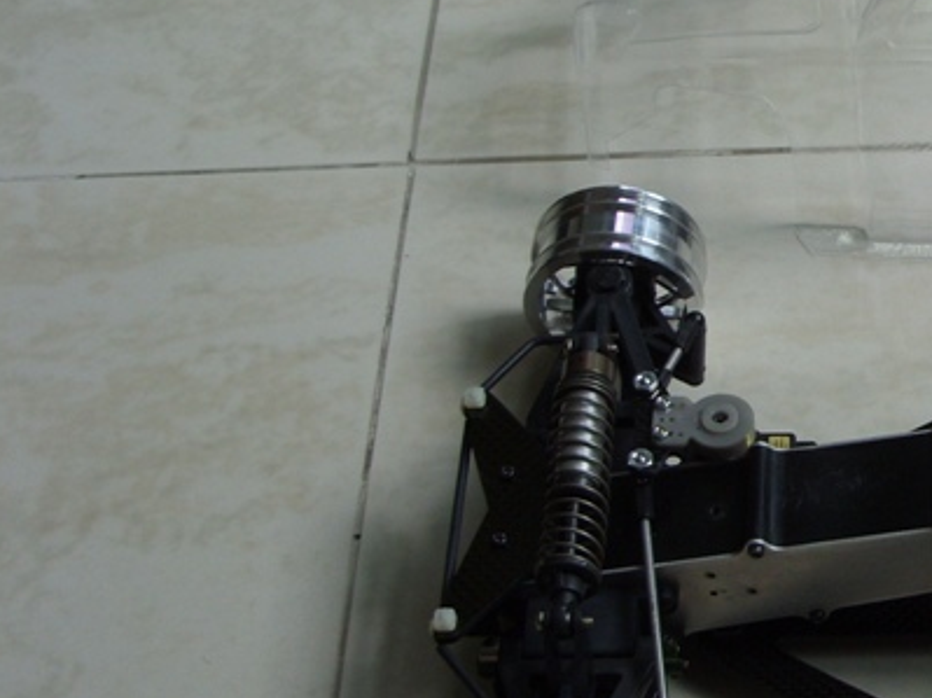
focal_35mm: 84
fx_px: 2261
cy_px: 361
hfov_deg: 22.1
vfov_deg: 17.6
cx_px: 1008
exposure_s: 1/54
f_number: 2.8
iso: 50
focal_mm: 6.3
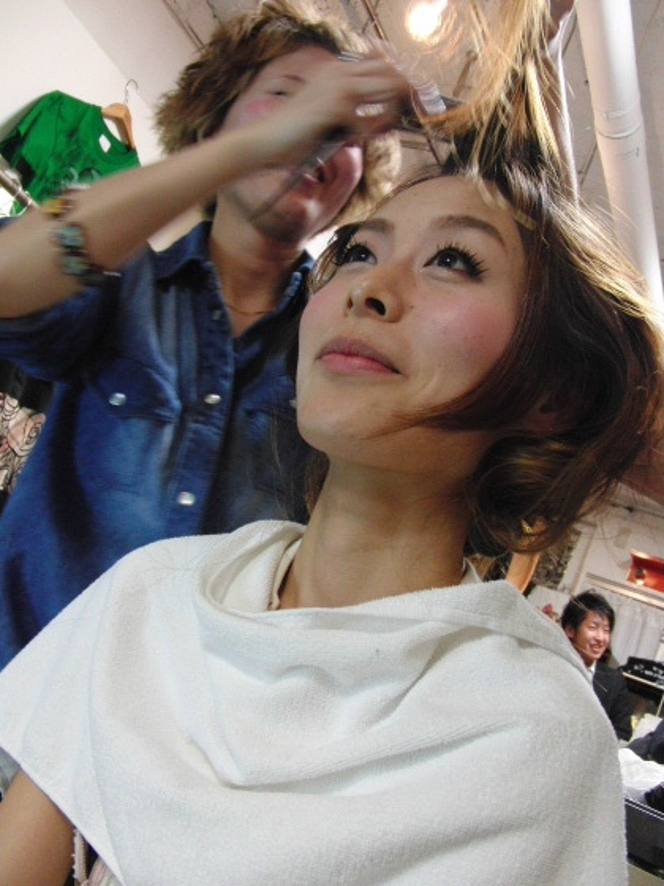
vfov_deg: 50.1
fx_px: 946
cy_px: 443
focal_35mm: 37
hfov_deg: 38.7
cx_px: 332
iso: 400
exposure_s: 1/30
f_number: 3.6
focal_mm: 6.42
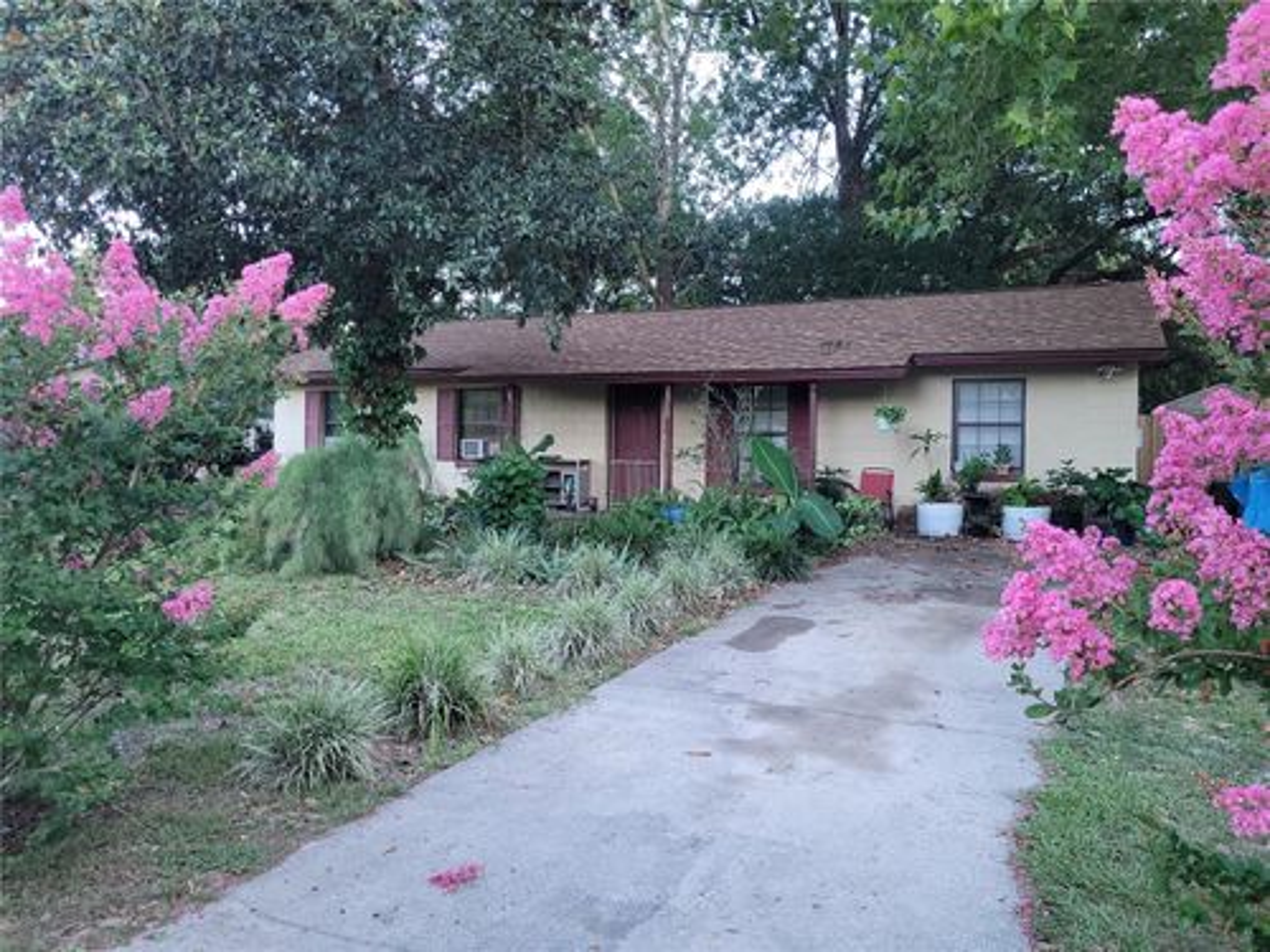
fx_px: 954
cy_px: 476
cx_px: 635
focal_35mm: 26
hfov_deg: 67.3
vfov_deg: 53.1
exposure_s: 1/24
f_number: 1.8
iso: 100
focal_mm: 5.4
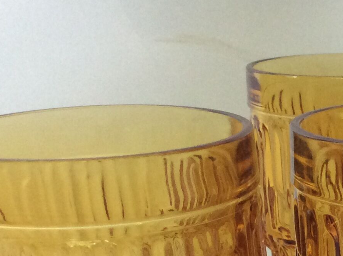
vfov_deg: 15.1
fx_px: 920
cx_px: 422
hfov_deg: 19.7
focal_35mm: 93
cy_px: 339
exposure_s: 1/25
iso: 125
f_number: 2.4
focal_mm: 3.3
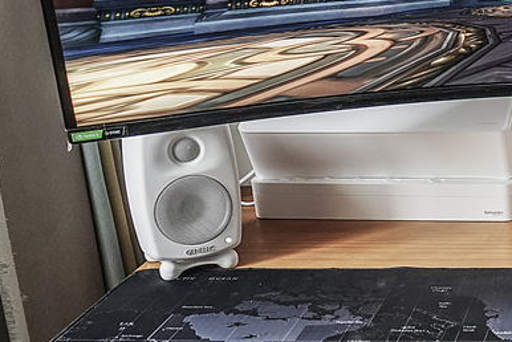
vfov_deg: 19.2
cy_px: 166
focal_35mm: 71
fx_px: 1011
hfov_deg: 25.4
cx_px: 623
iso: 800
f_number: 3.5
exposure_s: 1/100
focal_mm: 28
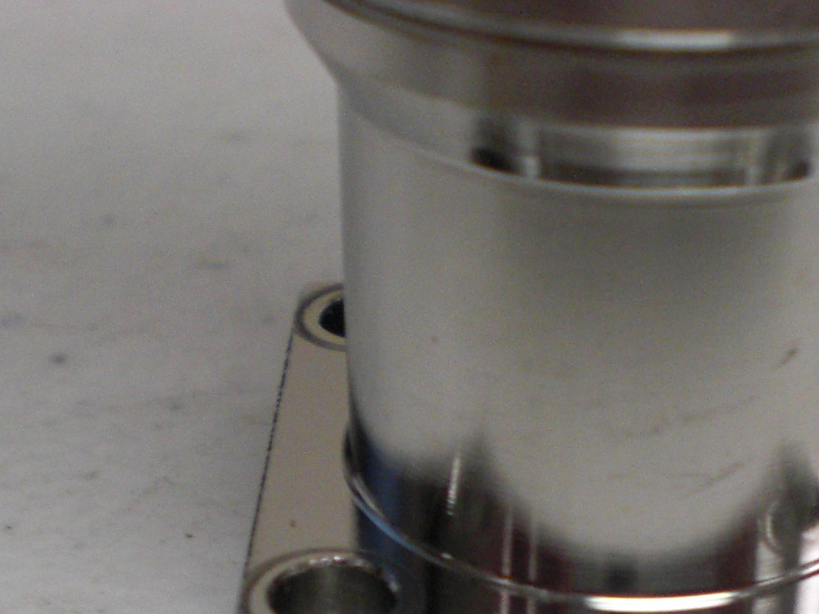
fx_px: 2247
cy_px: 753
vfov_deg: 15.0
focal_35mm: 95
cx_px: 657
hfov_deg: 20.4
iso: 200
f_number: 3.1
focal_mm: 6.3
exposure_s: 1/80
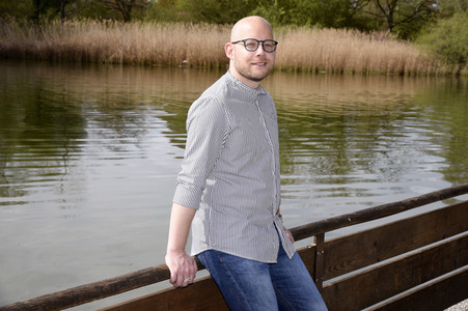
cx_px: 234
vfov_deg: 19.4
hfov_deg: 28.9
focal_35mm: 70
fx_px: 909
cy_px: 156
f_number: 10
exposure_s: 1/160
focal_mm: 70
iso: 160
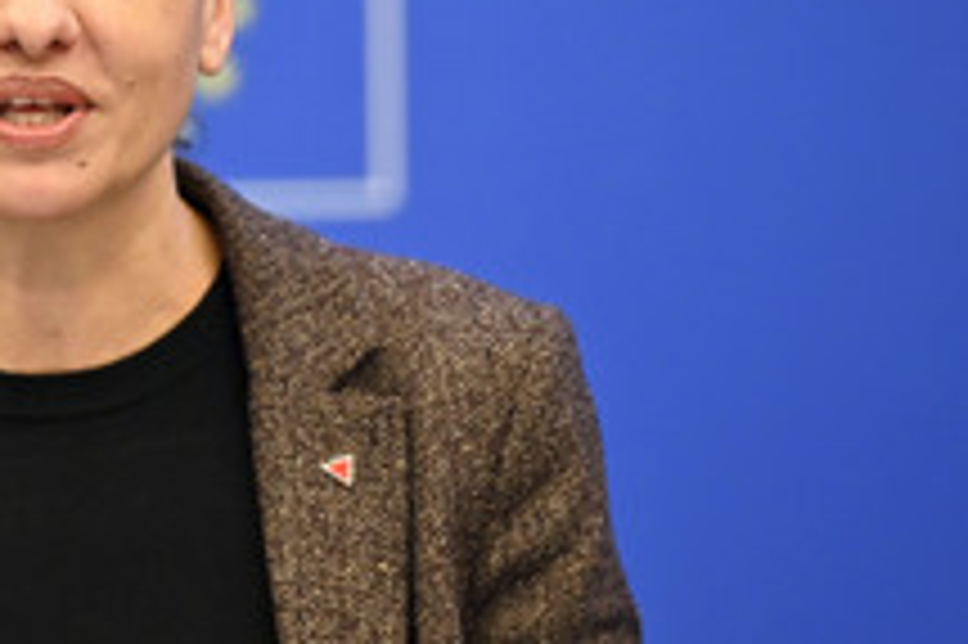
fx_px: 11258
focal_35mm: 419
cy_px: 252
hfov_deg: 4.9
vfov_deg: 3.3
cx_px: 74
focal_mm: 200
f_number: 2.8
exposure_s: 1/160
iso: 640
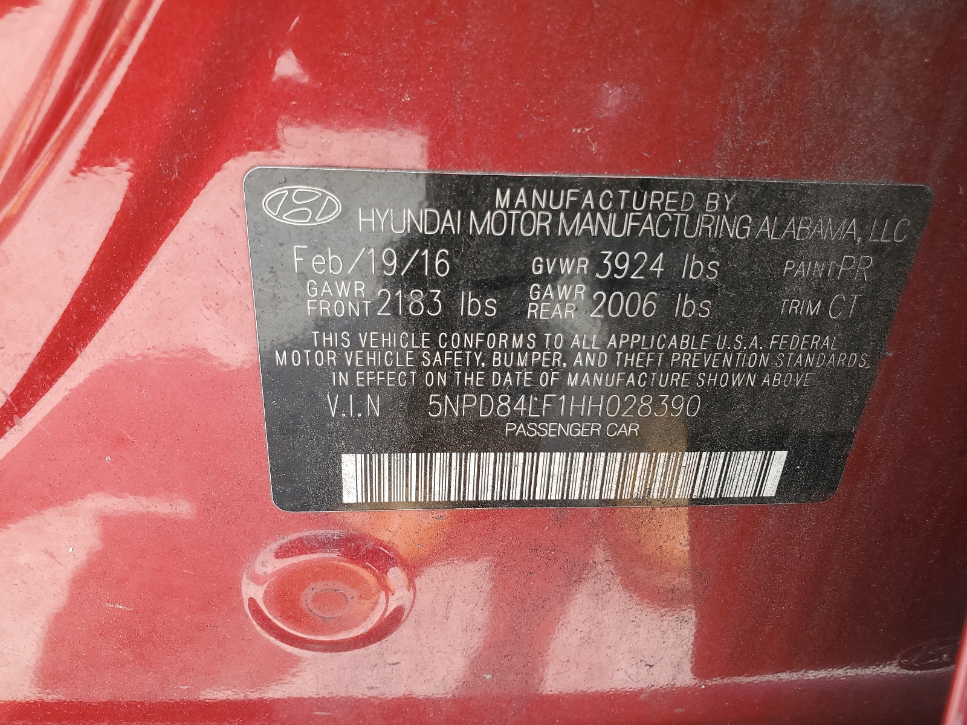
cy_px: 362
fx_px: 726
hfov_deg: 67.3
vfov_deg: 53.1
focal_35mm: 26
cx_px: 484
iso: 53
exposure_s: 1/120
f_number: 1.5
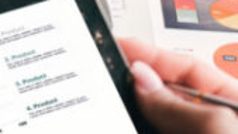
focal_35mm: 222
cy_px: 158
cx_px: -168
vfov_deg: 5.4
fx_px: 1401
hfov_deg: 9.3
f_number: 2.8
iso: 160
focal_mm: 35
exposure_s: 1/125
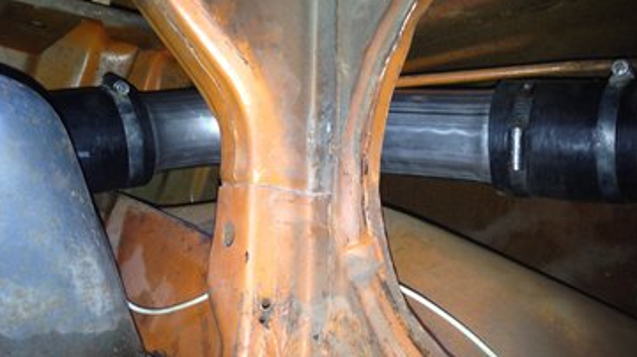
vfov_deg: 29.6
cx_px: 322
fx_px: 675
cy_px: 171
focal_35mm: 40
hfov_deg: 50.5
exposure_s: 1/20
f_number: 2.4
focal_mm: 4.12
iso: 80
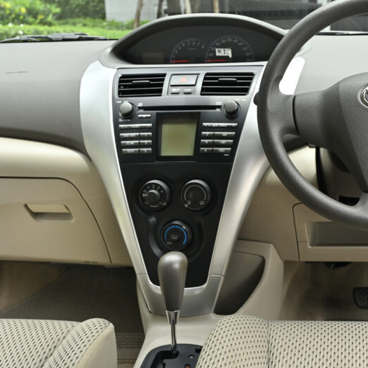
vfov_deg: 32.2
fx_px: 637
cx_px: 293
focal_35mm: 53
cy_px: 171
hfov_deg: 31.4
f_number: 7.1
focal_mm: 32
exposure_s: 1/640
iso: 1000
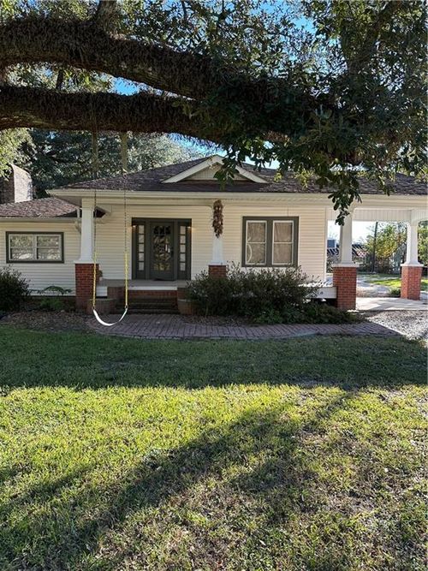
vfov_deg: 71.6
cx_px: 214
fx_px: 396
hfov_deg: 56.8
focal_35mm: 24
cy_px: 286
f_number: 1.78
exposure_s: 1/496
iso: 80
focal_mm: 6.86
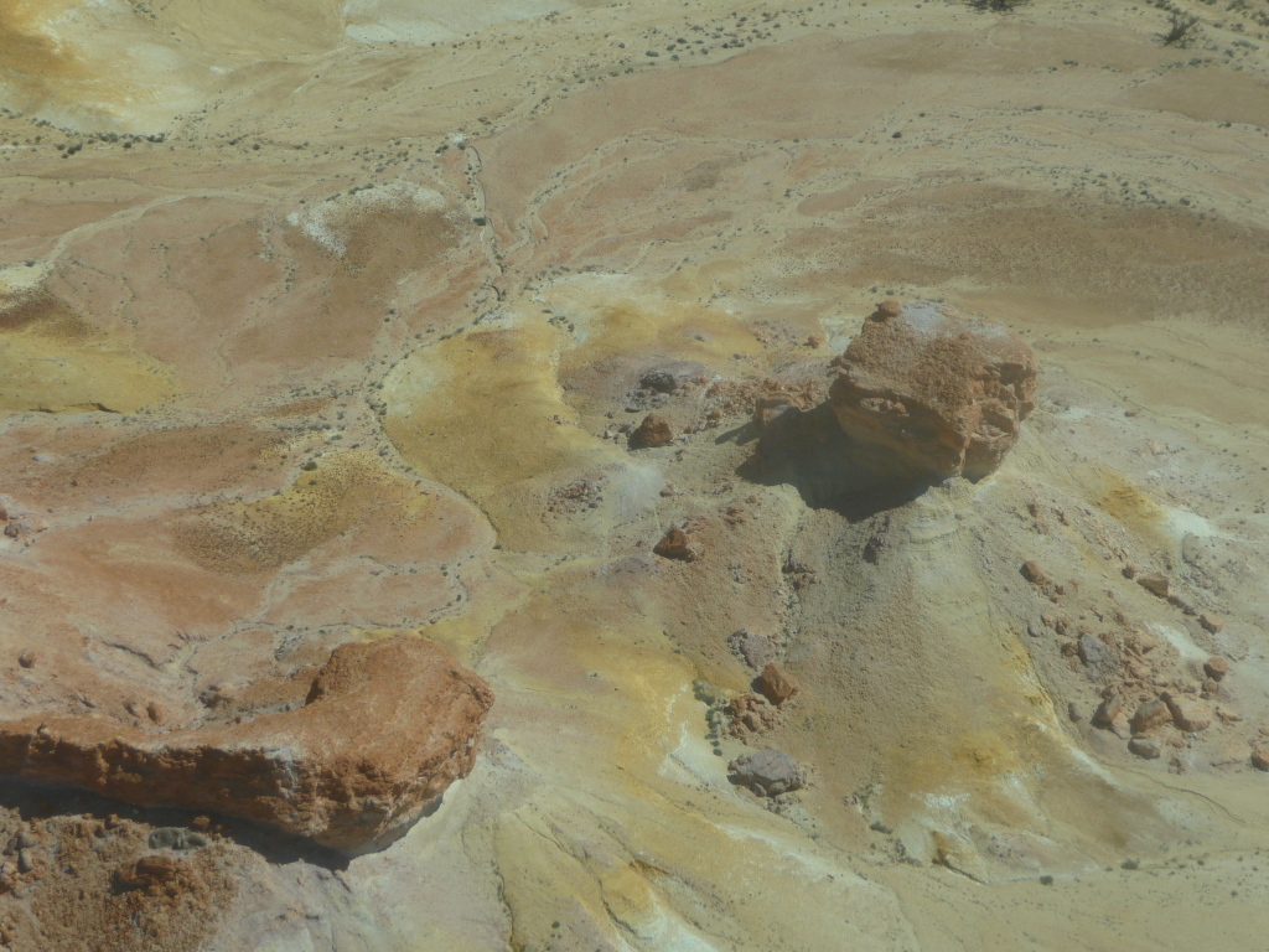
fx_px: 4106
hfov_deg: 17.6
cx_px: 634
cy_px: 476
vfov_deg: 13.2
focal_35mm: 112
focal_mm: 19.1
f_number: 4.7
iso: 100
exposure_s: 1/1000
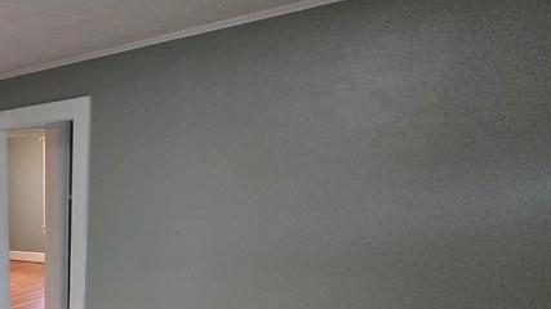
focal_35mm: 34
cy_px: 339
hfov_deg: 42.5
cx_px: -83
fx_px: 497
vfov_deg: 30.9
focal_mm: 2.2
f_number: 2.2
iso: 800
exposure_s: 1/60
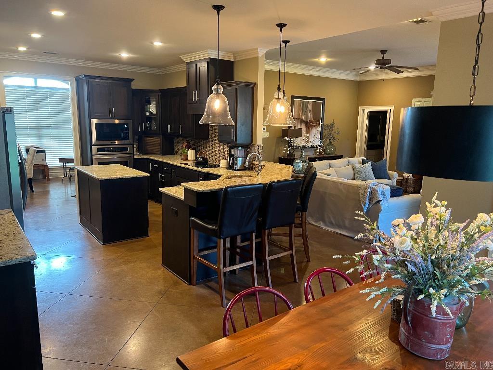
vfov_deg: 53.1
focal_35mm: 26
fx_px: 370
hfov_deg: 67.3
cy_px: 185
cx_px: 246
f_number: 1.5
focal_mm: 5.7
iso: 400
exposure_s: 1/60
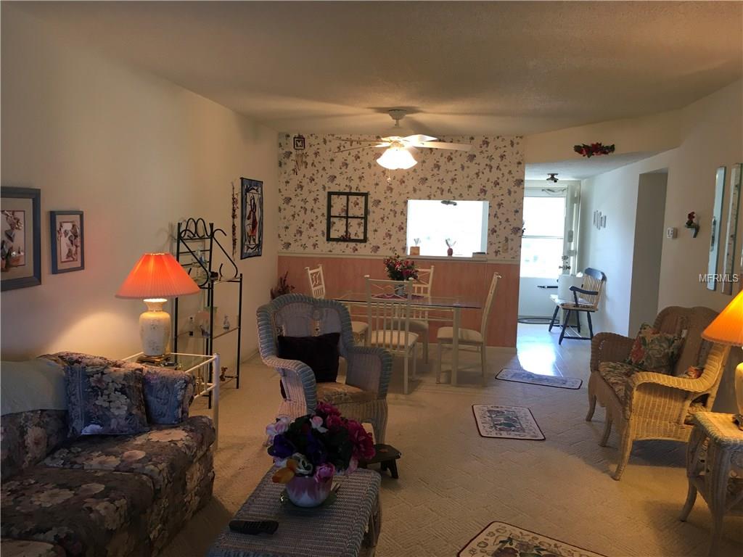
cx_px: 372
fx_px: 622
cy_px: 278
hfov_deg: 61.7
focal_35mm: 29
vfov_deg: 48.2
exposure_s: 1/30
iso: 50
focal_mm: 4.15
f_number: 2.2
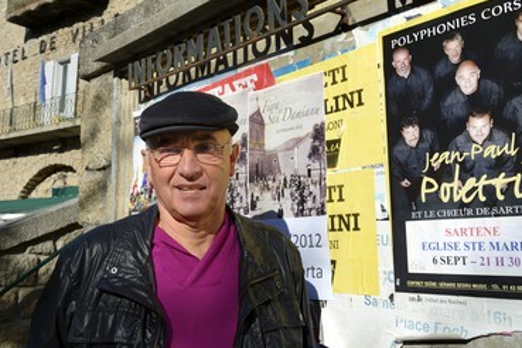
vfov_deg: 32.6
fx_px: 594
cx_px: 263
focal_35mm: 41
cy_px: 154
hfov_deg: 47.4
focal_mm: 36
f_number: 11
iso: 200
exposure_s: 1/250
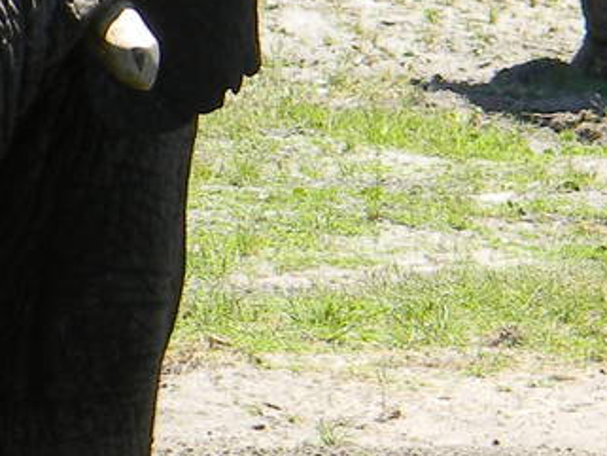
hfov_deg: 2.7
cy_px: 174
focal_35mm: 738
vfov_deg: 2.0
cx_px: 331
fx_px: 12946
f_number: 5
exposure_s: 1/210
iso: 80
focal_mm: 26.8
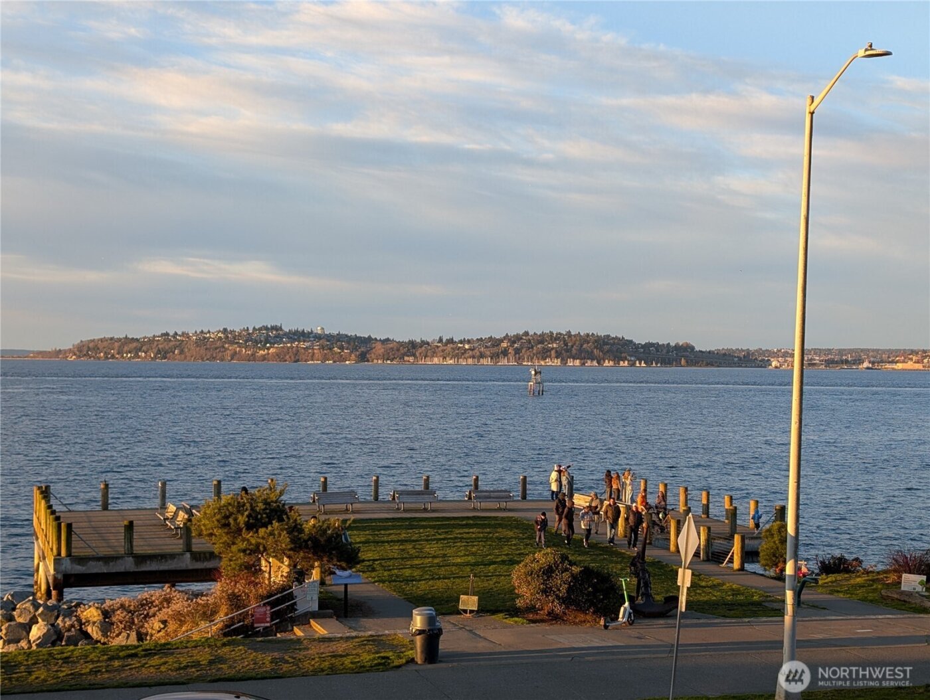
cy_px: 350
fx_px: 1318
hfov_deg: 38.9
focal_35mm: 49
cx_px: 465
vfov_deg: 29.7
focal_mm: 6.9
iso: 20
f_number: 1.68
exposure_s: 1/172
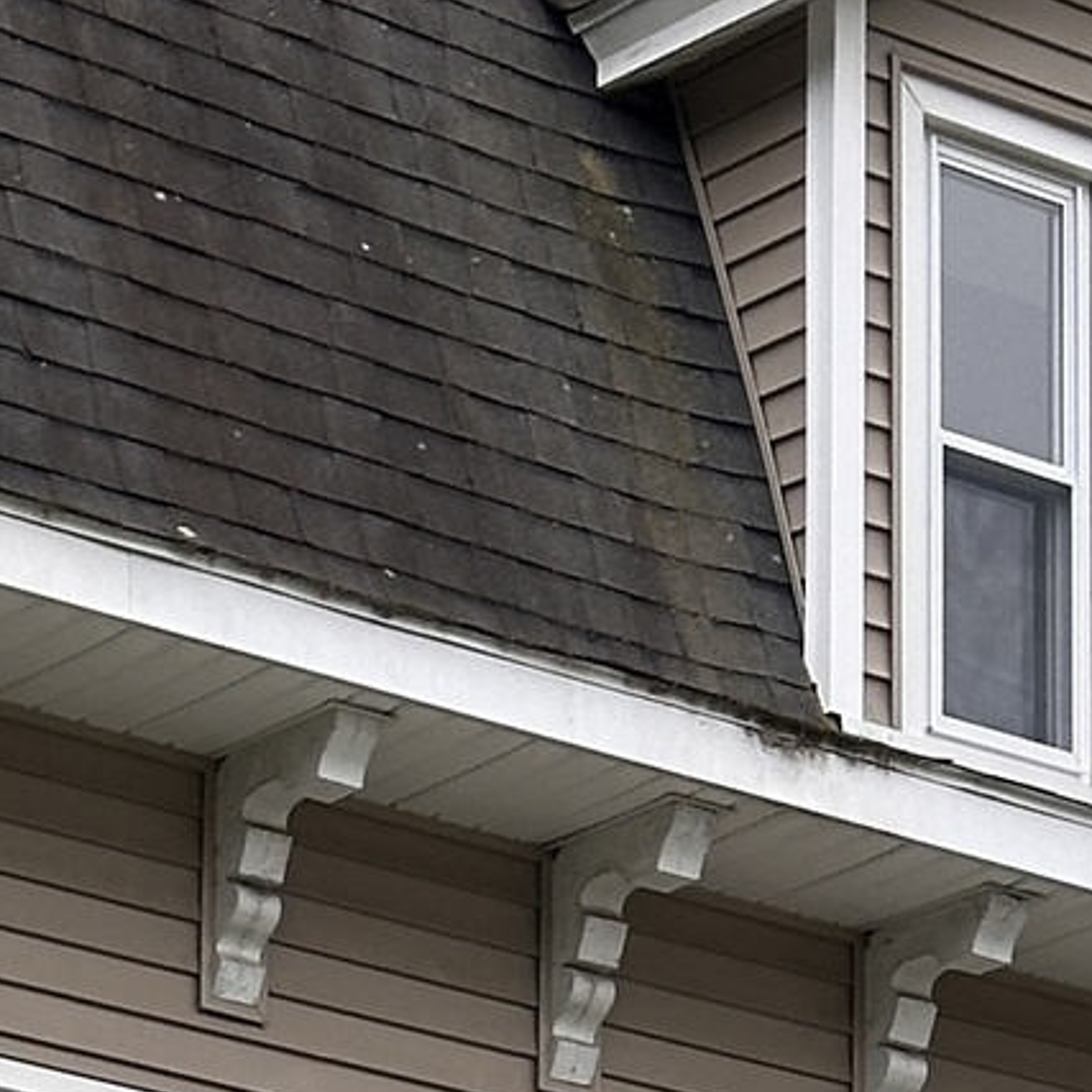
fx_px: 8173
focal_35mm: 229
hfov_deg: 7.6
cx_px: 737
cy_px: 2453
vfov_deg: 7.3
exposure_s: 1/631
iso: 64
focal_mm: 6.86
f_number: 1.78
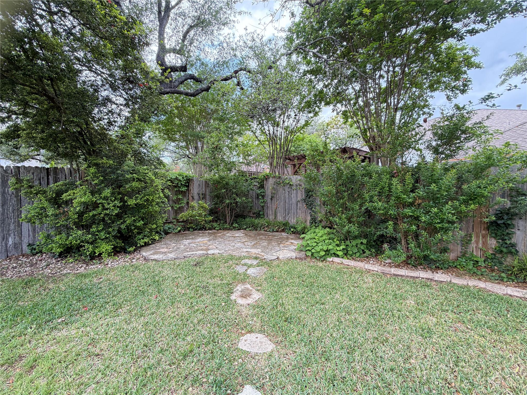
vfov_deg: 85.7
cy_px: 198
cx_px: 264
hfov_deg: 102.1
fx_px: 213
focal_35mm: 14
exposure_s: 1/121
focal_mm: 2.22
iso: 64
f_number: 2.2
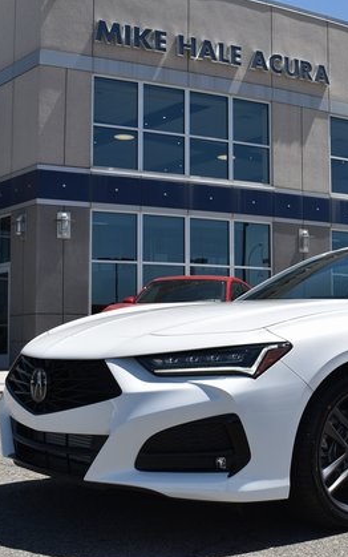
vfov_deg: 37.7
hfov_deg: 23.3
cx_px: 332
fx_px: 816
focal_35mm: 54
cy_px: 282
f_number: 10
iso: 100
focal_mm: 23
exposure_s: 1/400
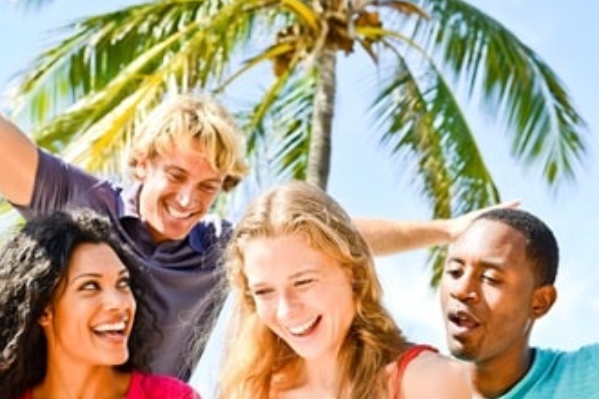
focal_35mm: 53
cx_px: 298
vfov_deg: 25.3
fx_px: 882
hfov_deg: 37.5
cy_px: 289
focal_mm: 35
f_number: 4.5
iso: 400
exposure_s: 1/1250
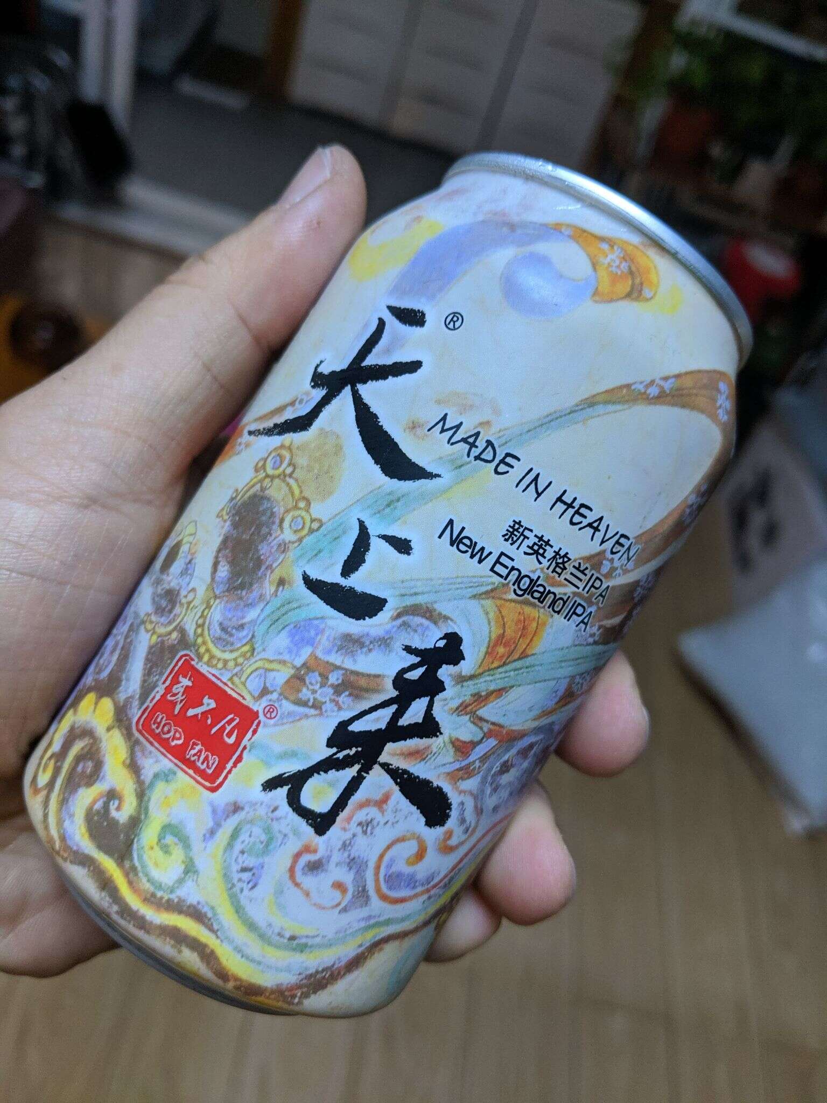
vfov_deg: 65.3
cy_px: 552
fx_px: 860
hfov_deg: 51.4
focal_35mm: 27
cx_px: 414
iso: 259
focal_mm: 4.44
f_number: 1.8
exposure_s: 1/120
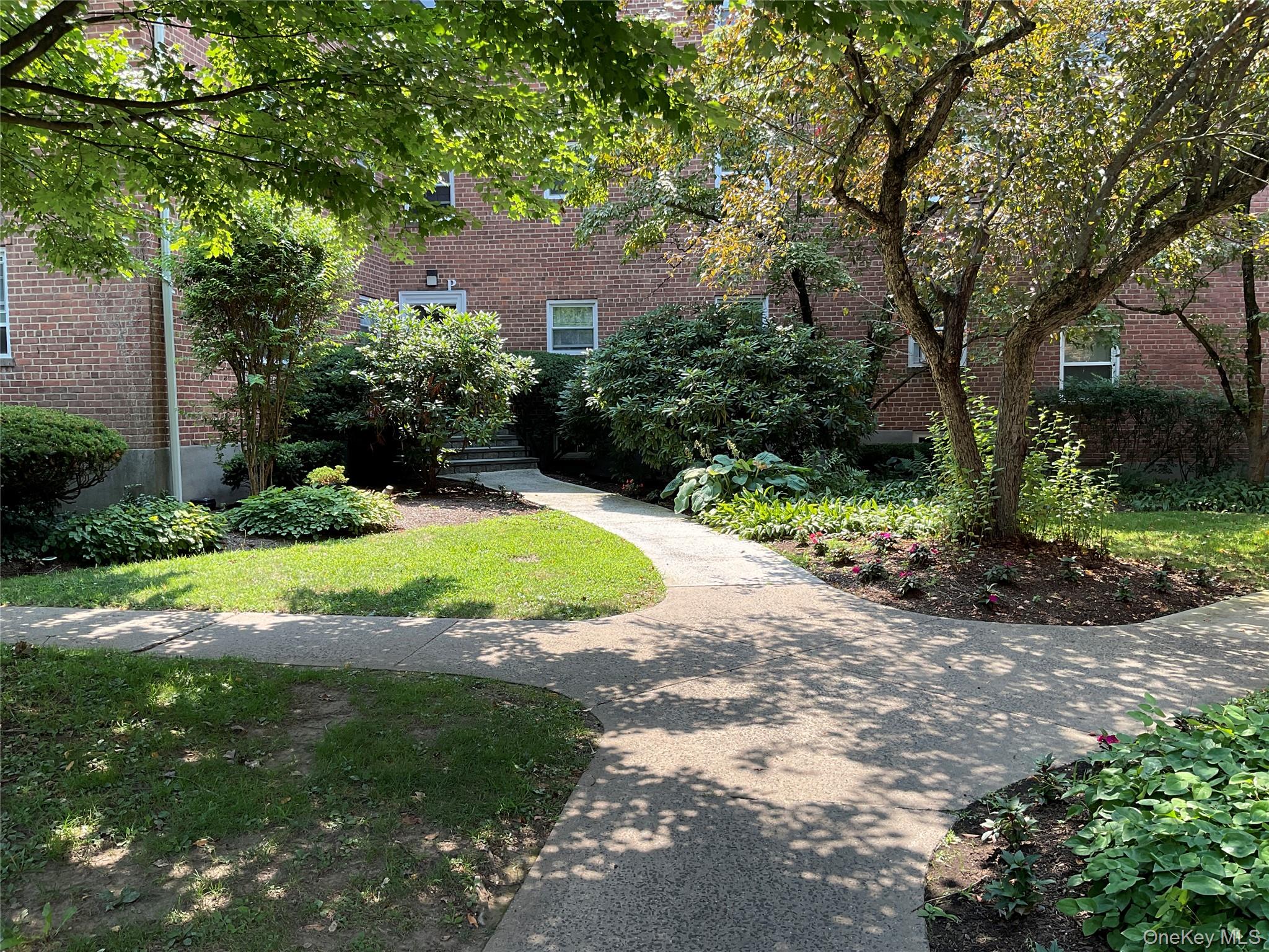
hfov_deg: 61.7
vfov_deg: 48.2
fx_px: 1063
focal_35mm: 29
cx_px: 634
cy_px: 476
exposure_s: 1/241
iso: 16
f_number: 1.8
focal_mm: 3
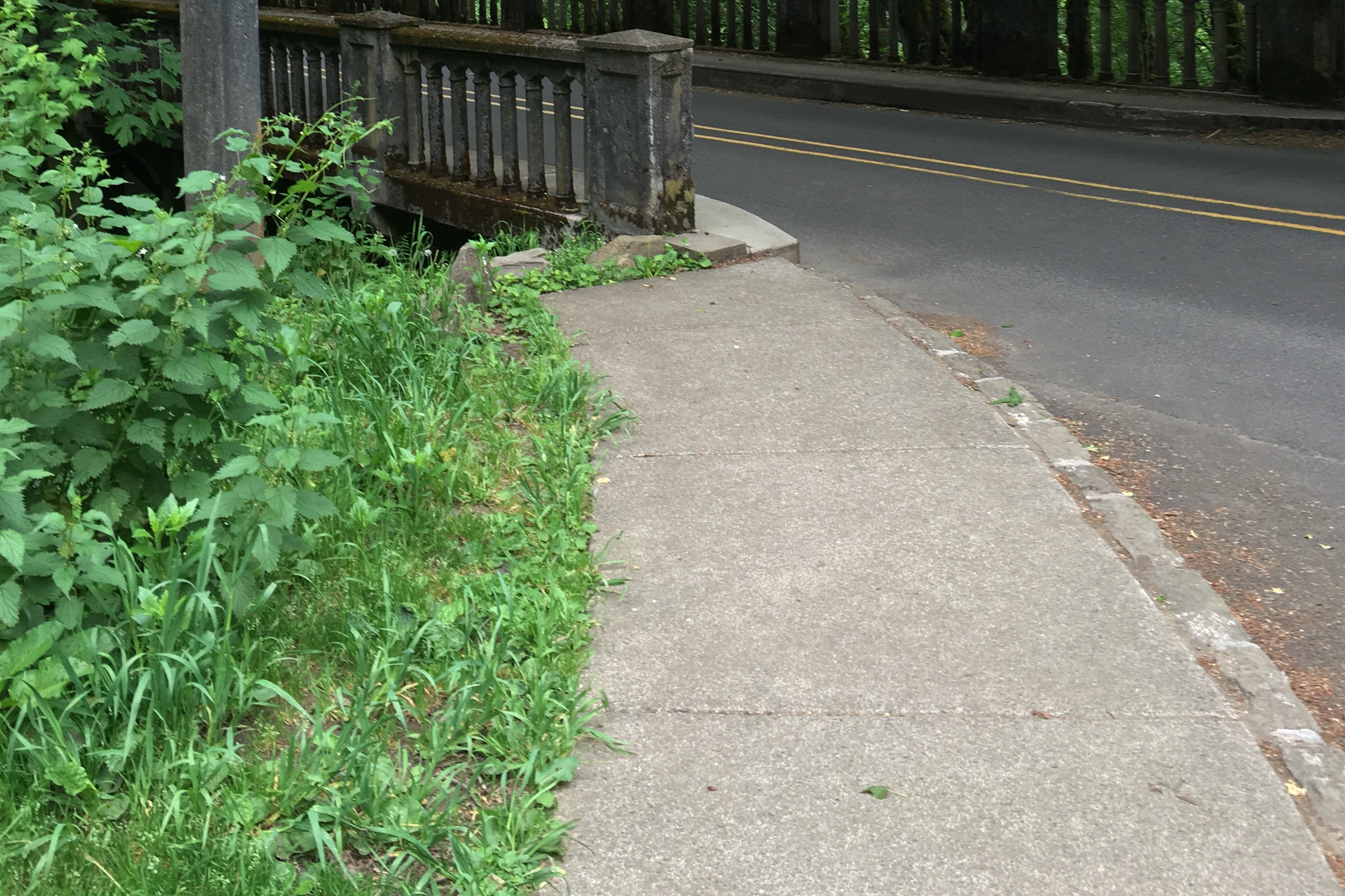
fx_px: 1532
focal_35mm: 41
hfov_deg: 47.4
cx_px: 667
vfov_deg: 30.2
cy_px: -14
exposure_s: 1/40
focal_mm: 4.15
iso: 25
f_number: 2.2
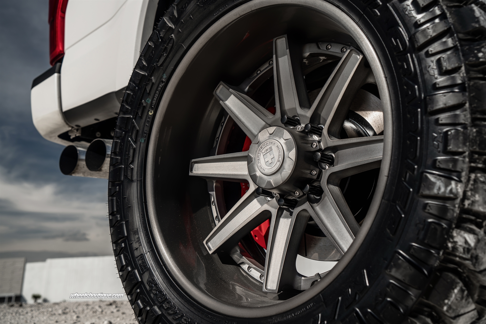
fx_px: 513
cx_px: 243
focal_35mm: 38
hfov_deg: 50.7
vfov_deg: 35.1
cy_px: 162
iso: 100
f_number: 5.6
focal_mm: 38
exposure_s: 1/320
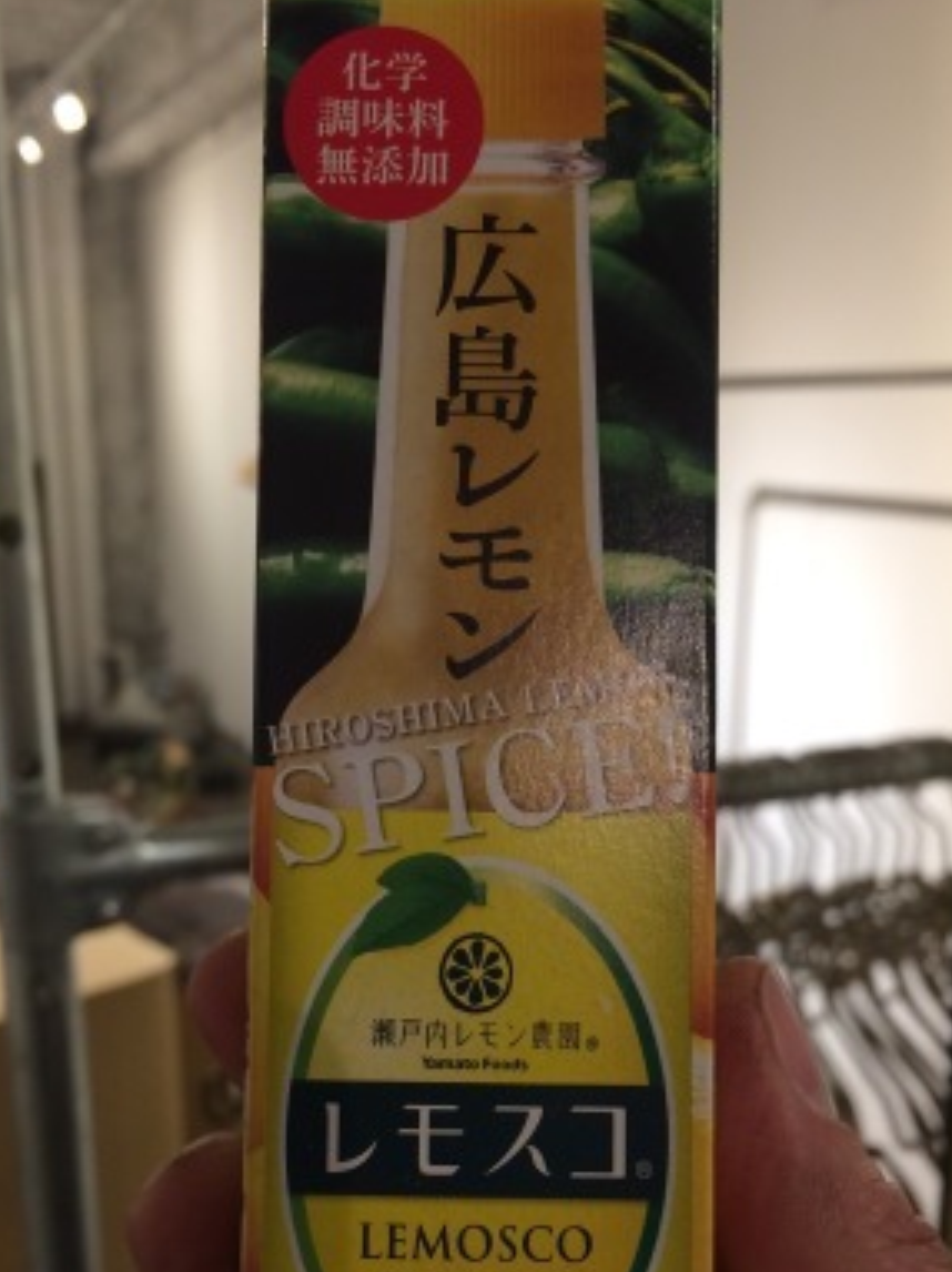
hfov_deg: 37.7
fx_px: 1395
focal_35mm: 38
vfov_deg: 48.5
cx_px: 474
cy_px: 806
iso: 100
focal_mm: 4.15
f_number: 2.2
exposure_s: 1/33
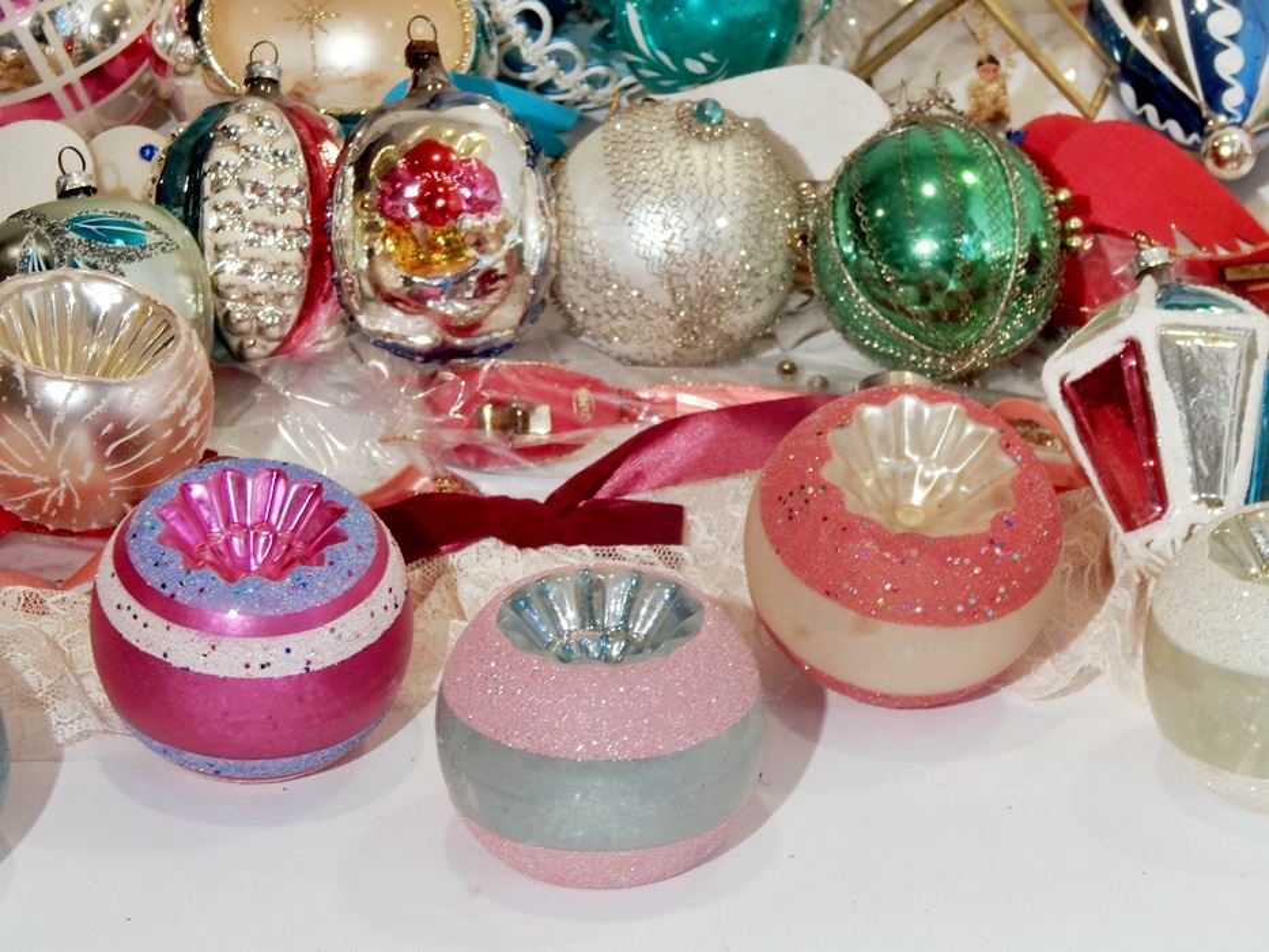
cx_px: 634
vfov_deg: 8.2
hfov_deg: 10.9
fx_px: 6673
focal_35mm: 182
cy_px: 476
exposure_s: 1/30
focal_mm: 32.8
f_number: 5.3
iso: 160
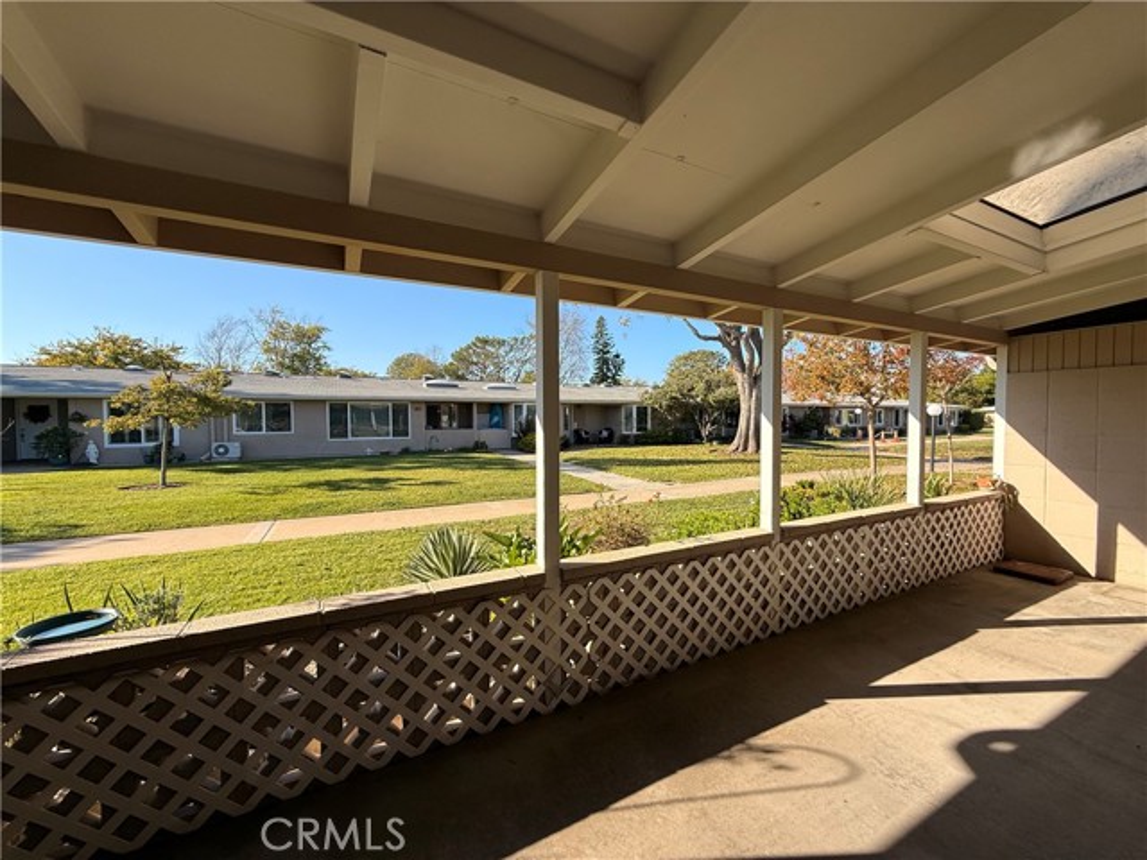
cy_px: 430
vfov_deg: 85.7
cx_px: 574
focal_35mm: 14
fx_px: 464
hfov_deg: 102.1
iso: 50
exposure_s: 1/1068
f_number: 2.2
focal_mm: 2.22
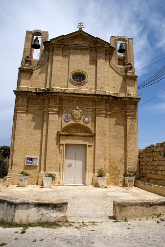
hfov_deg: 48.0
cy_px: 124
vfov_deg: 67.3
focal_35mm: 27
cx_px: 82
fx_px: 185
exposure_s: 1/320
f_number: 9
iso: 100
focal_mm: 18
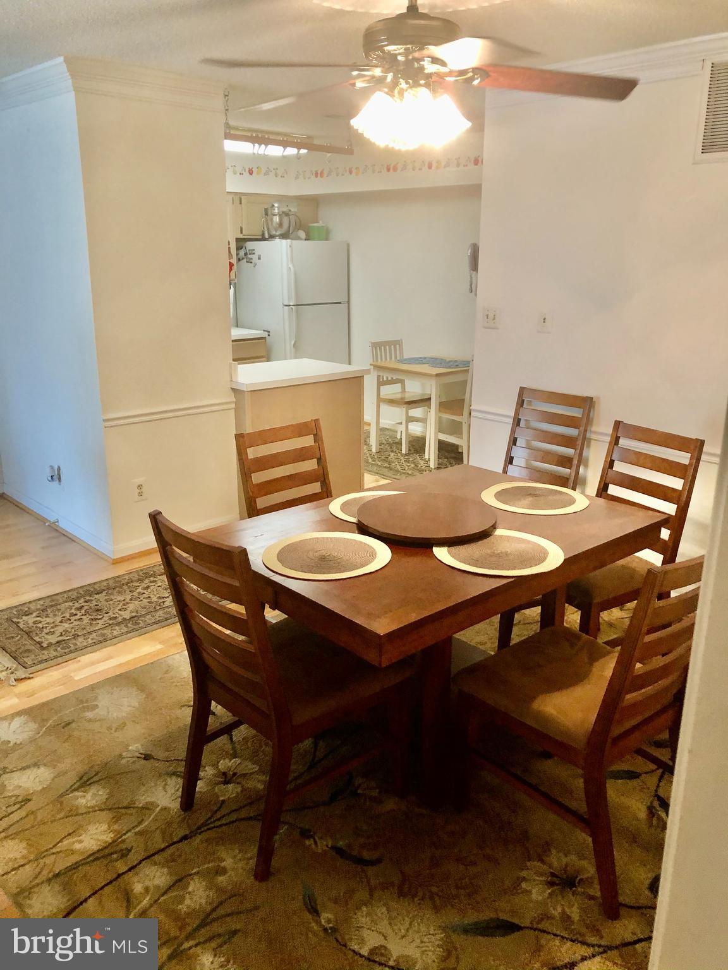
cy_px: 485
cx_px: 364
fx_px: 785
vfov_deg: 63.4
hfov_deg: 49.7
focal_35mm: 28
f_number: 1.8
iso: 50
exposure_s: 1/15
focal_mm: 3.99
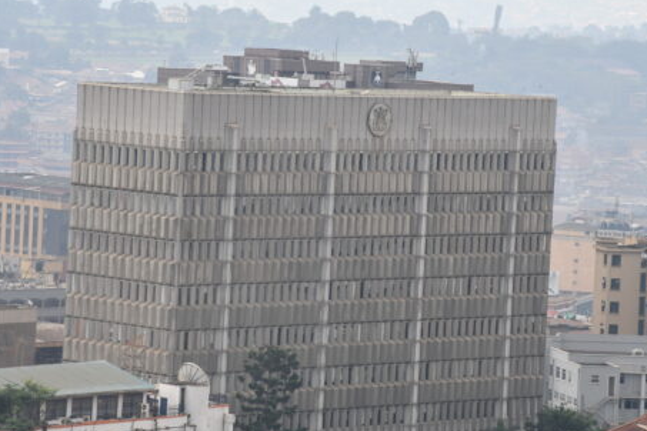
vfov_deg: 6.7
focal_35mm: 205
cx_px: 311
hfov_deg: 10.0
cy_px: 233
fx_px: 3684
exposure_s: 1/640
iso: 1000
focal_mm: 122
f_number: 13
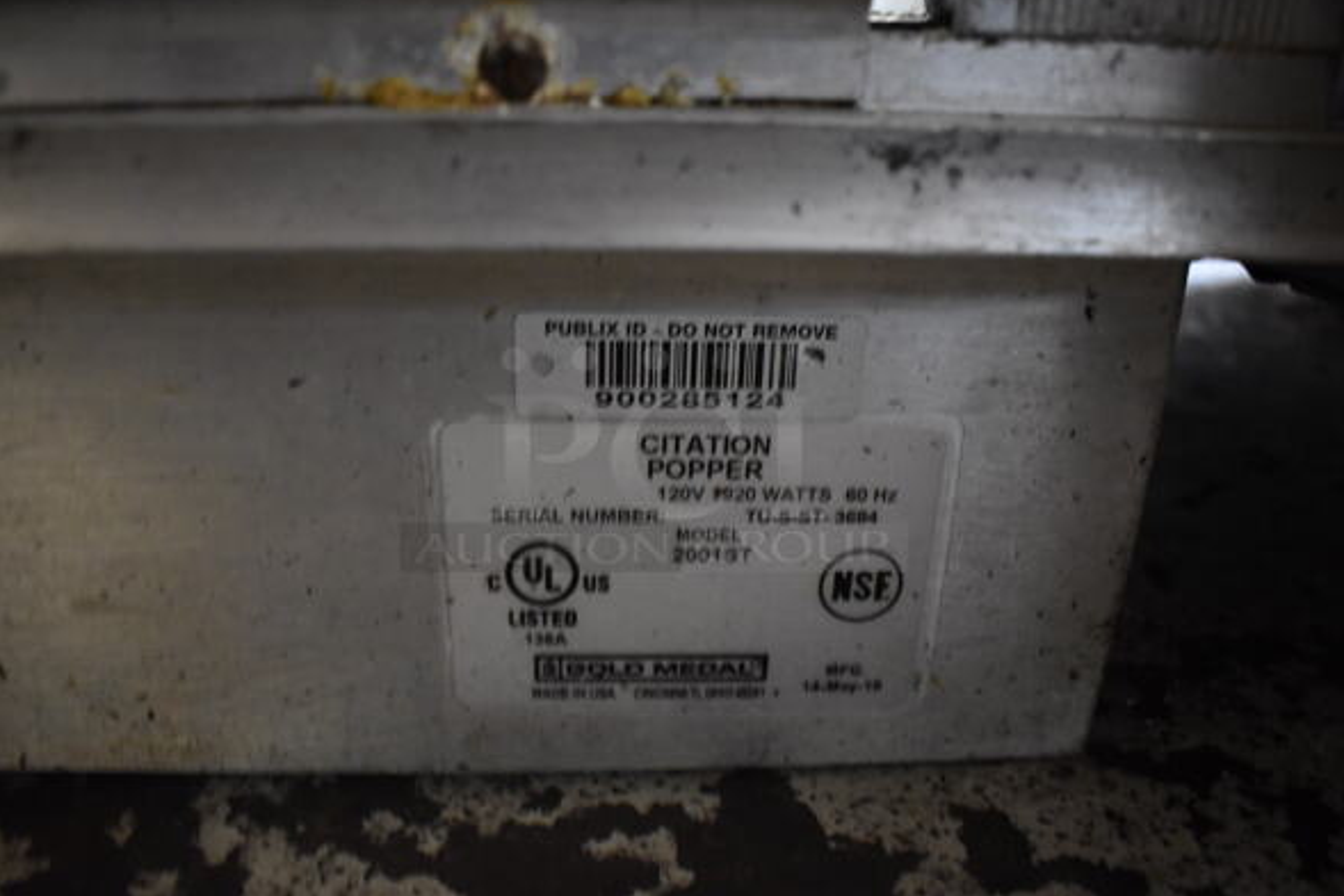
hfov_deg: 65.5
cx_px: 655
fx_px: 1046
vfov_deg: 46.4
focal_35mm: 28
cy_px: 451
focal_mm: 18
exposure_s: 1/25
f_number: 3.5
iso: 3200
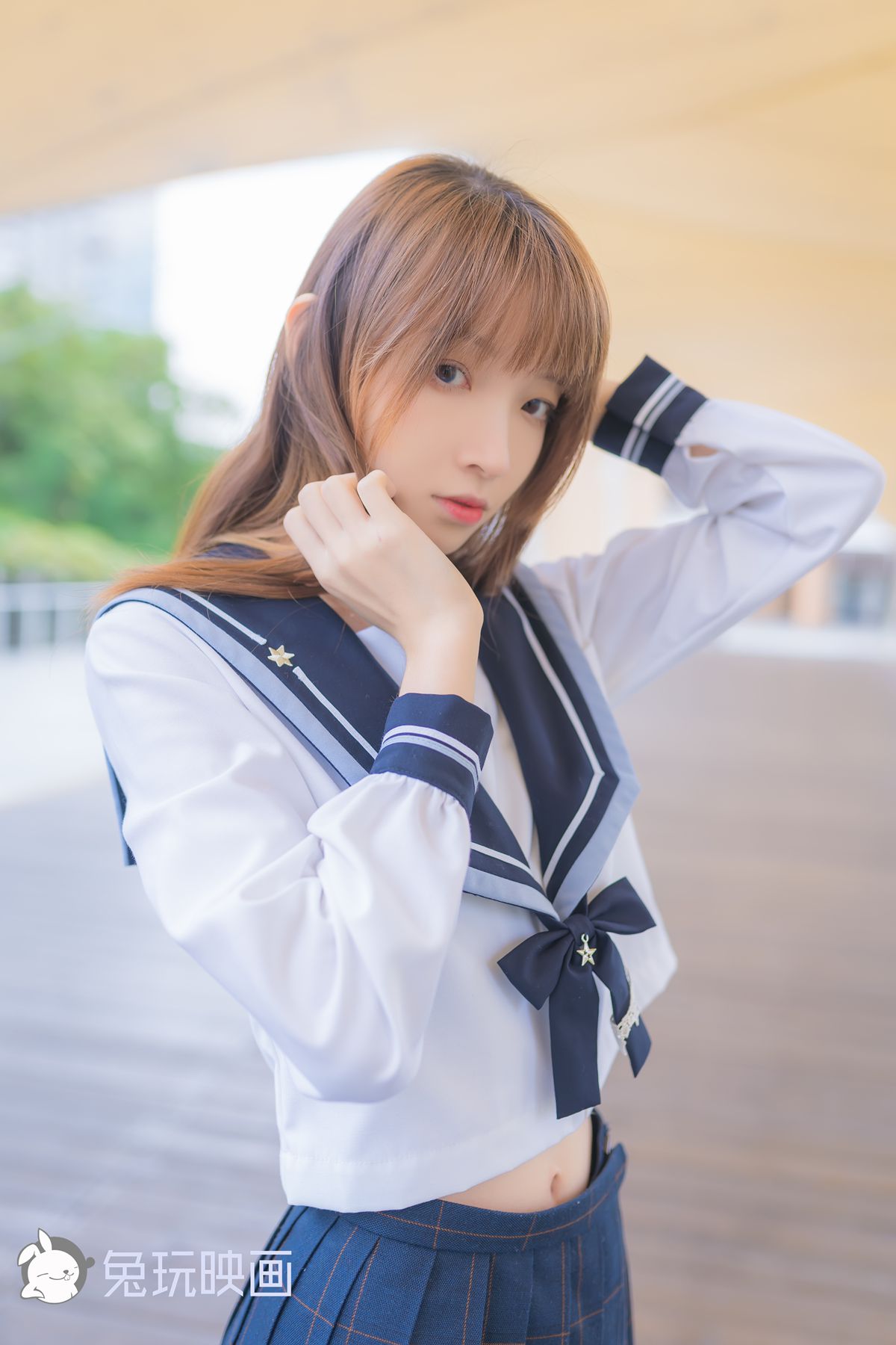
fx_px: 1307
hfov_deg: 37.9
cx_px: 448
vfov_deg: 54.4
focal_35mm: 35
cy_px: 672
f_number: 2
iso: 100
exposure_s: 1/250
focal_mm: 35
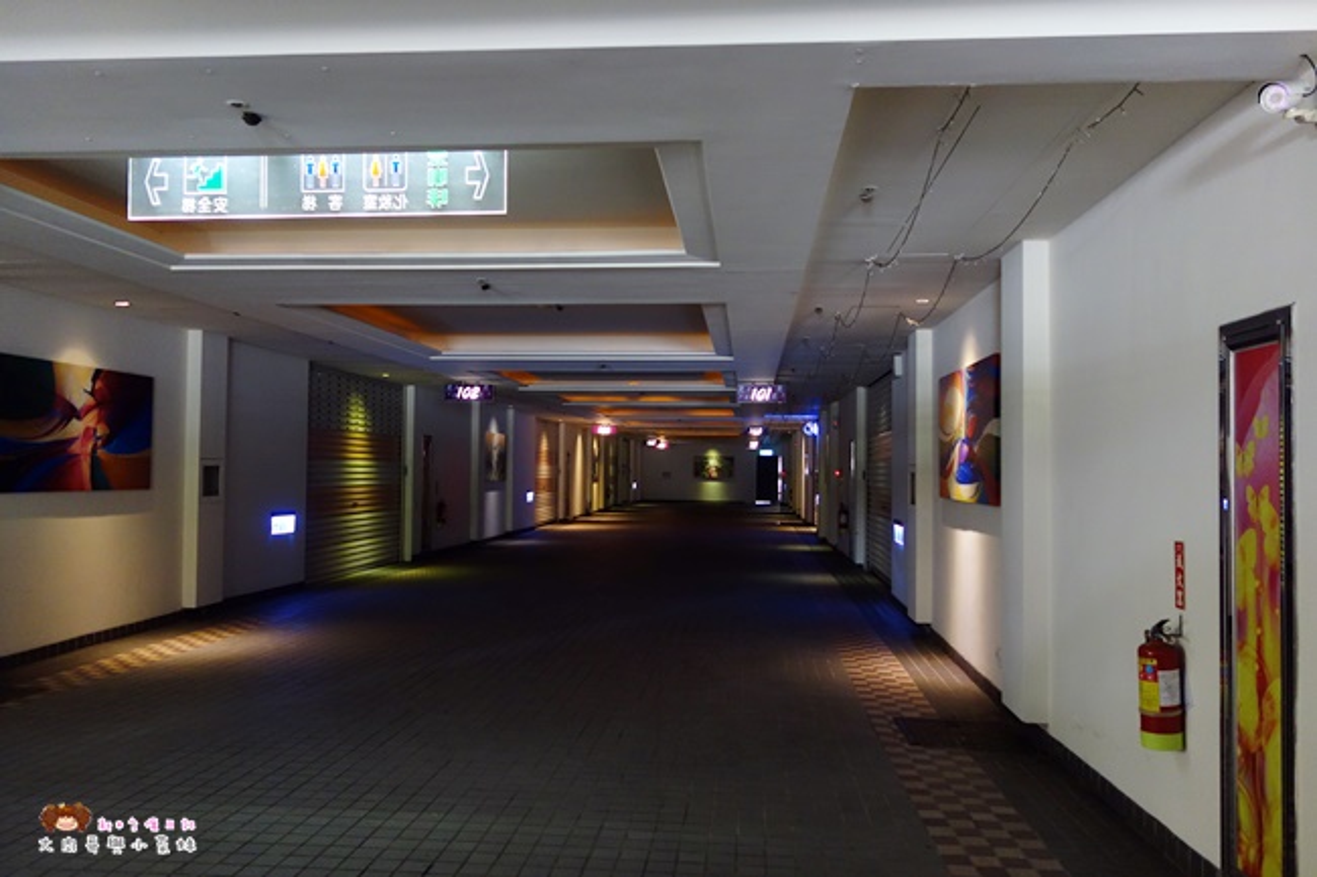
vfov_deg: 46.4
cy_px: 438
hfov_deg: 65.5
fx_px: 1024
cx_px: 658
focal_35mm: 28
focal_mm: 10.4
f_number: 1.8
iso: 640
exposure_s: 1/30
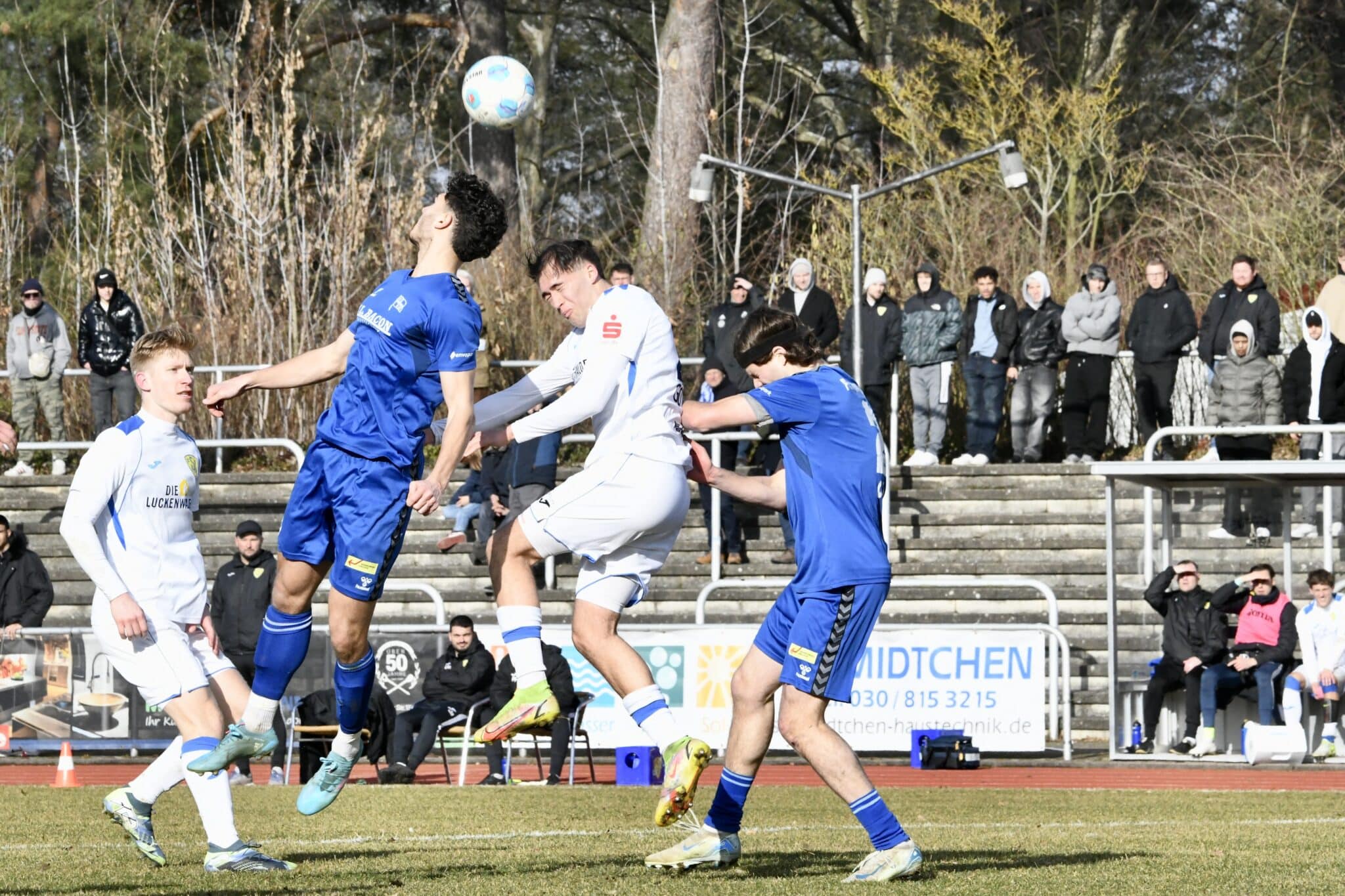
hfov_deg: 9.4
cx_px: 672
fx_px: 8218
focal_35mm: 220
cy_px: 448
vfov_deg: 6.2
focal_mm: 220
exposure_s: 1/1600
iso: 3200
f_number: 16
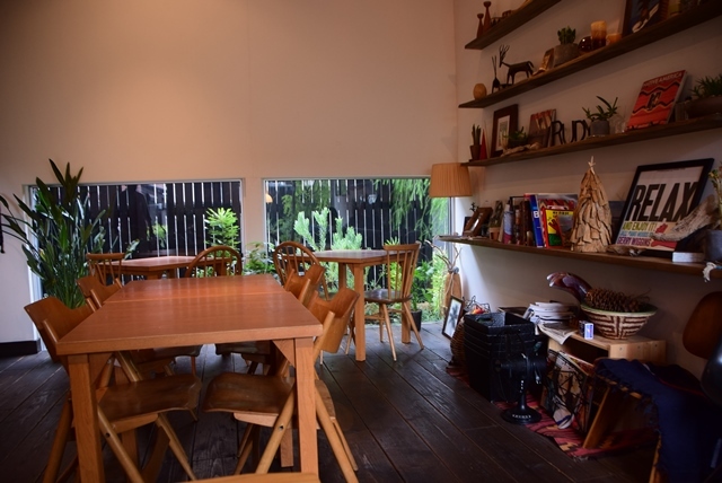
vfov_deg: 48.0
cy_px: 242
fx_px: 542
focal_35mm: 27
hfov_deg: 67.3
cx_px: 361
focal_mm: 18
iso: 400
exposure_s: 1/25
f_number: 3.5
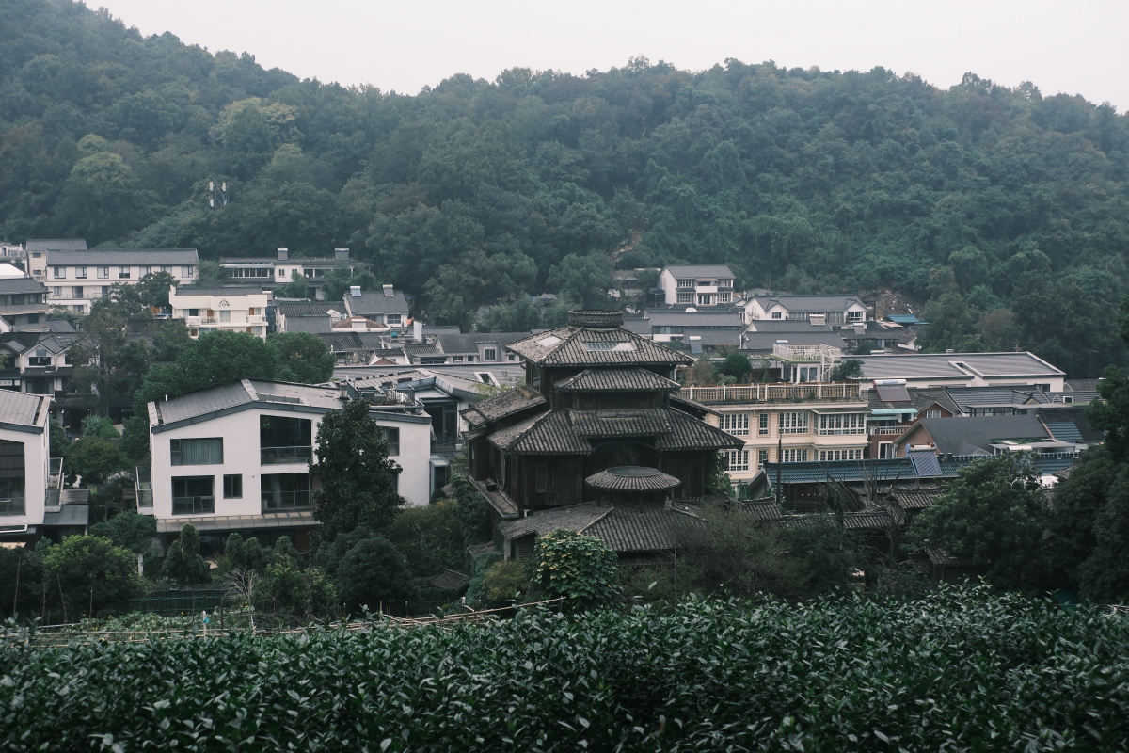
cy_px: 376
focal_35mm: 52
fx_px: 1631
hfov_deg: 38.2
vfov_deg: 26.0
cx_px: 564
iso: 320
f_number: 5.6
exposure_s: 1/340
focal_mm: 34.5
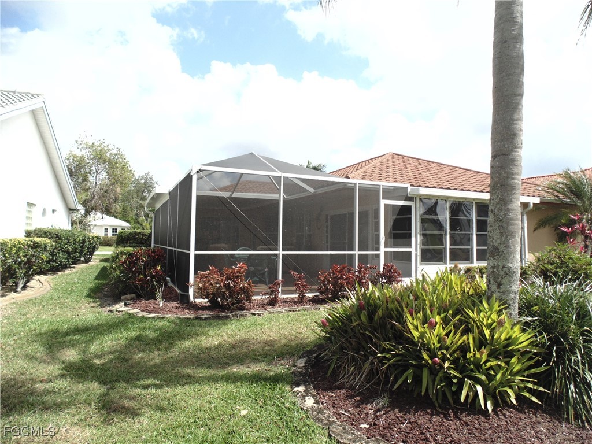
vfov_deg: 61.1
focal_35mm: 22
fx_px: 376
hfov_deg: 76.4
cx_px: 296
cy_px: 222
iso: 80
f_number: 9.7
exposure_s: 1/100
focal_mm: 4
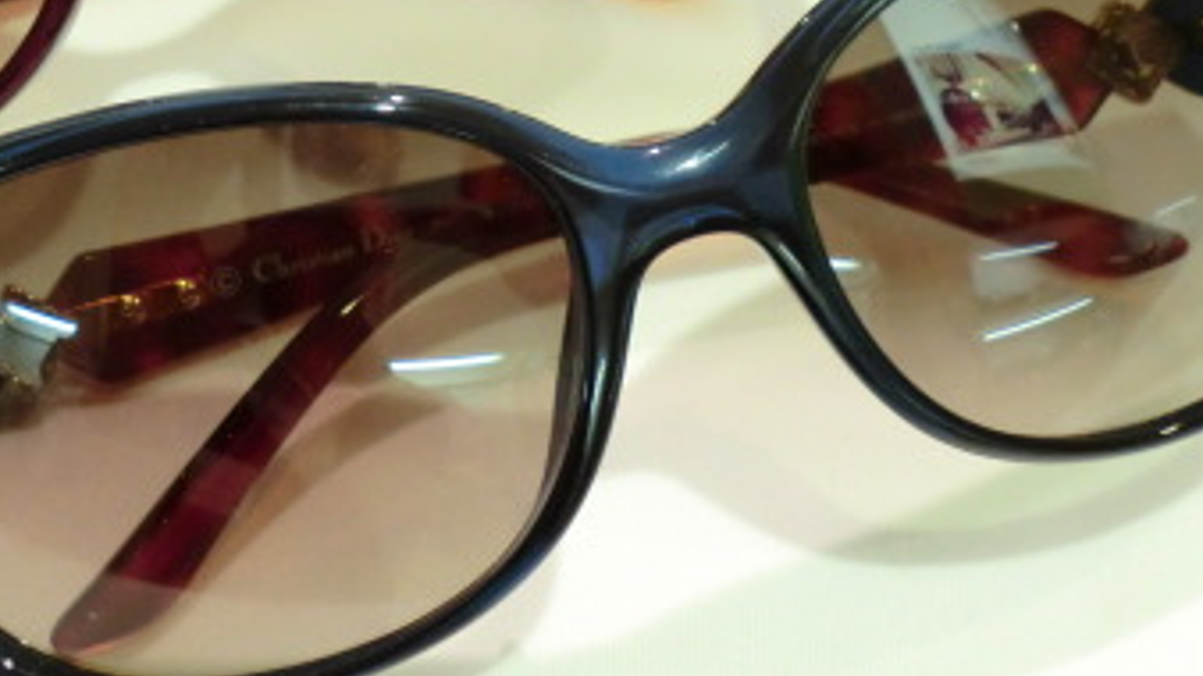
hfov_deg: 31.6
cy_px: 11
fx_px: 2105
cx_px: 399
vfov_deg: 17.8
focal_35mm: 66
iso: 250
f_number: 3.5
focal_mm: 5.8
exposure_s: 1/60
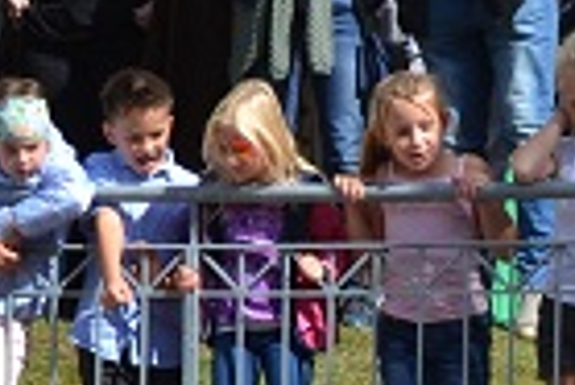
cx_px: 484
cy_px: 834
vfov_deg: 4.9
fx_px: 4445
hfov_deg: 7.4
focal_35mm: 278
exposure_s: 1/250
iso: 100
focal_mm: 28
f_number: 8
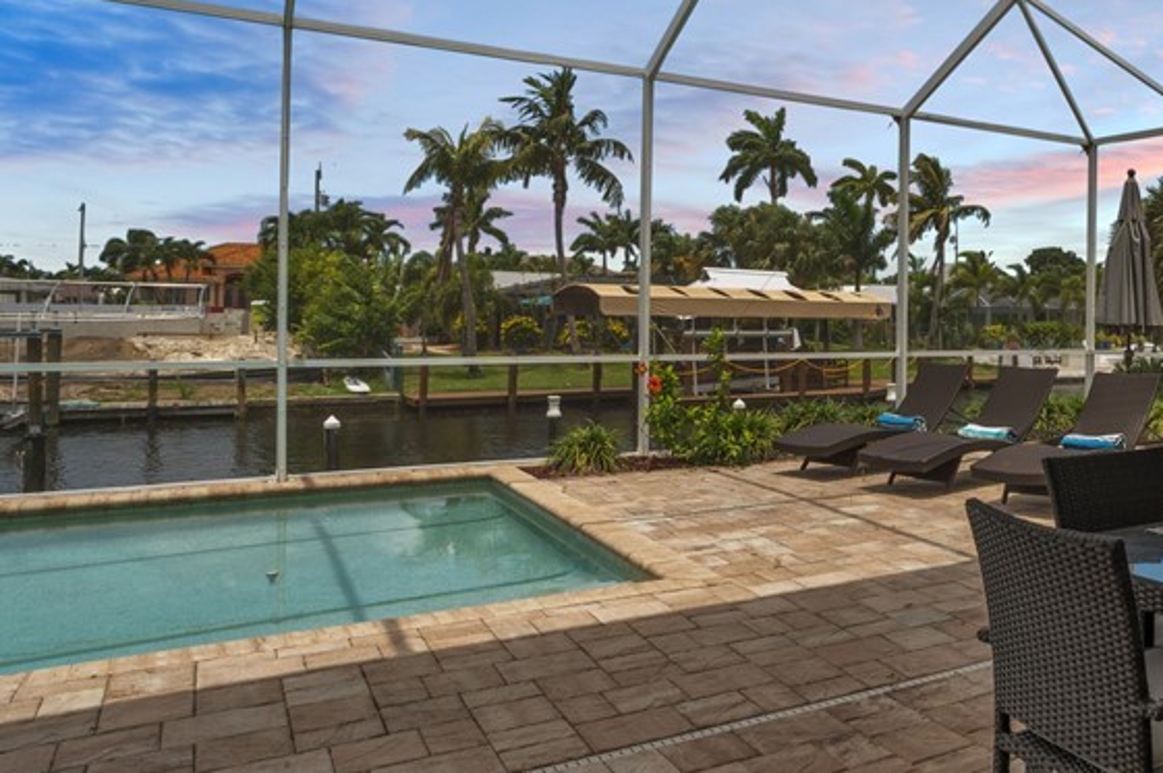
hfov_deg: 53.5
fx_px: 1001
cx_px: 1026
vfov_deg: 42.1
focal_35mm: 31
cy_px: 310
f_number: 9
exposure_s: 1/320
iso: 200
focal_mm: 16
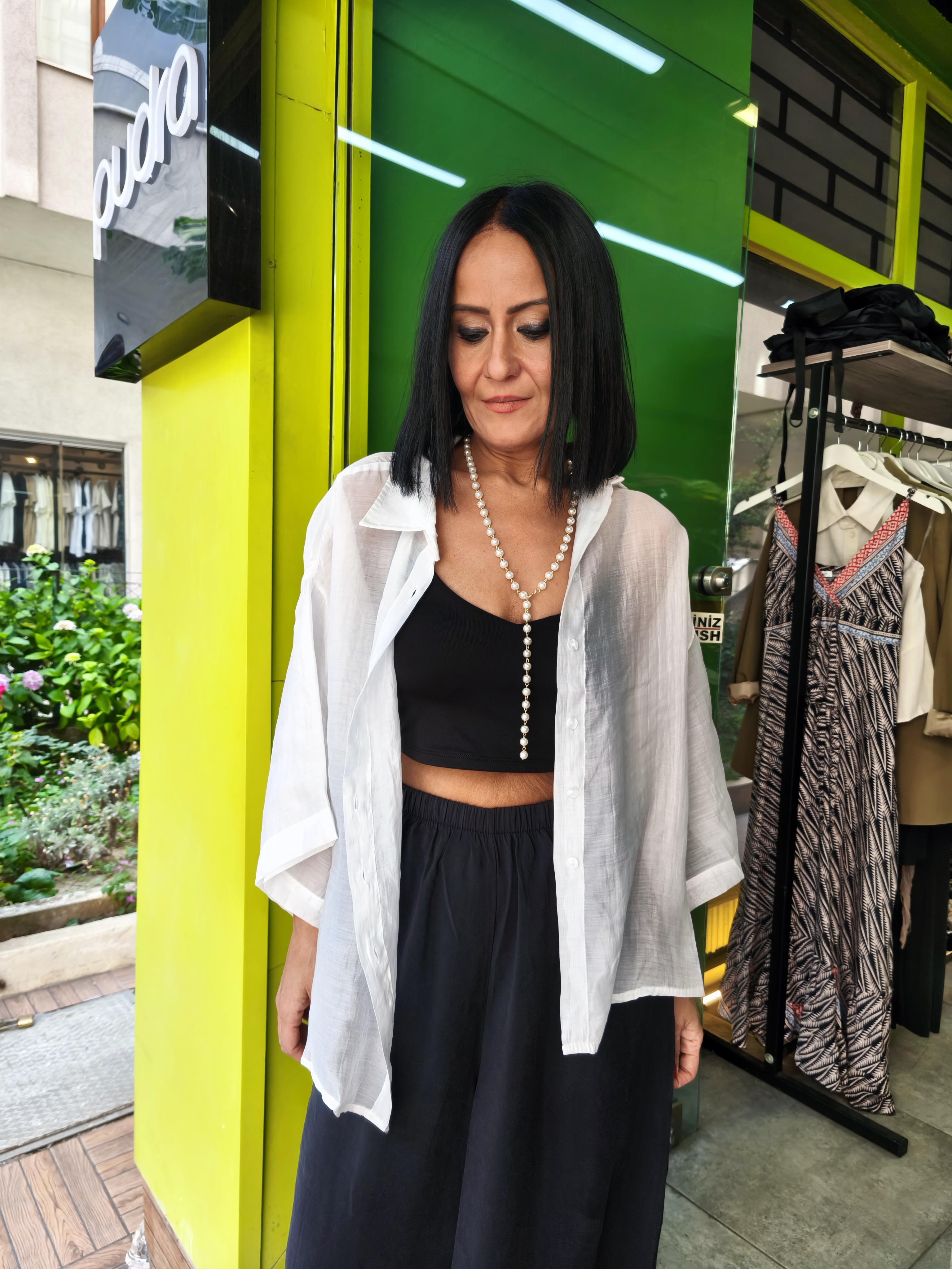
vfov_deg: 73.9
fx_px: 843
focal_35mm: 23
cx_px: 476
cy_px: 634
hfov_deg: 58.9
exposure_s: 1/100
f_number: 1.7
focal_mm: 5.35
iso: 125
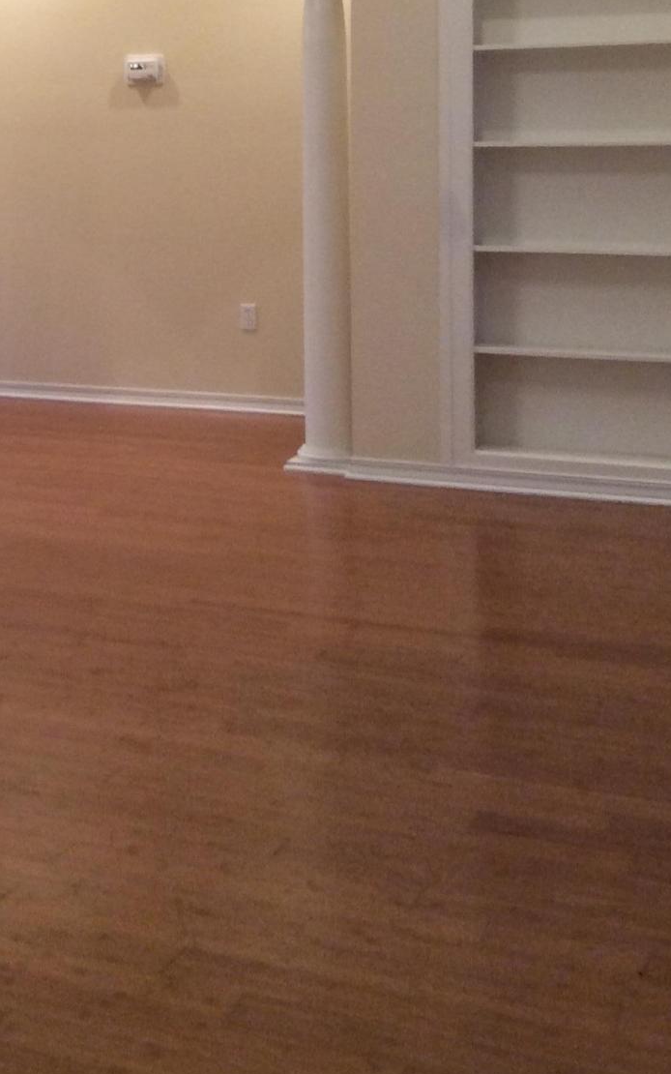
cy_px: 205
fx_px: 1784
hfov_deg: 20.5
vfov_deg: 32.5
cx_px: -22
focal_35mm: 61
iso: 100
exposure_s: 1/24
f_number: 2.4
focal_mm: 3.3
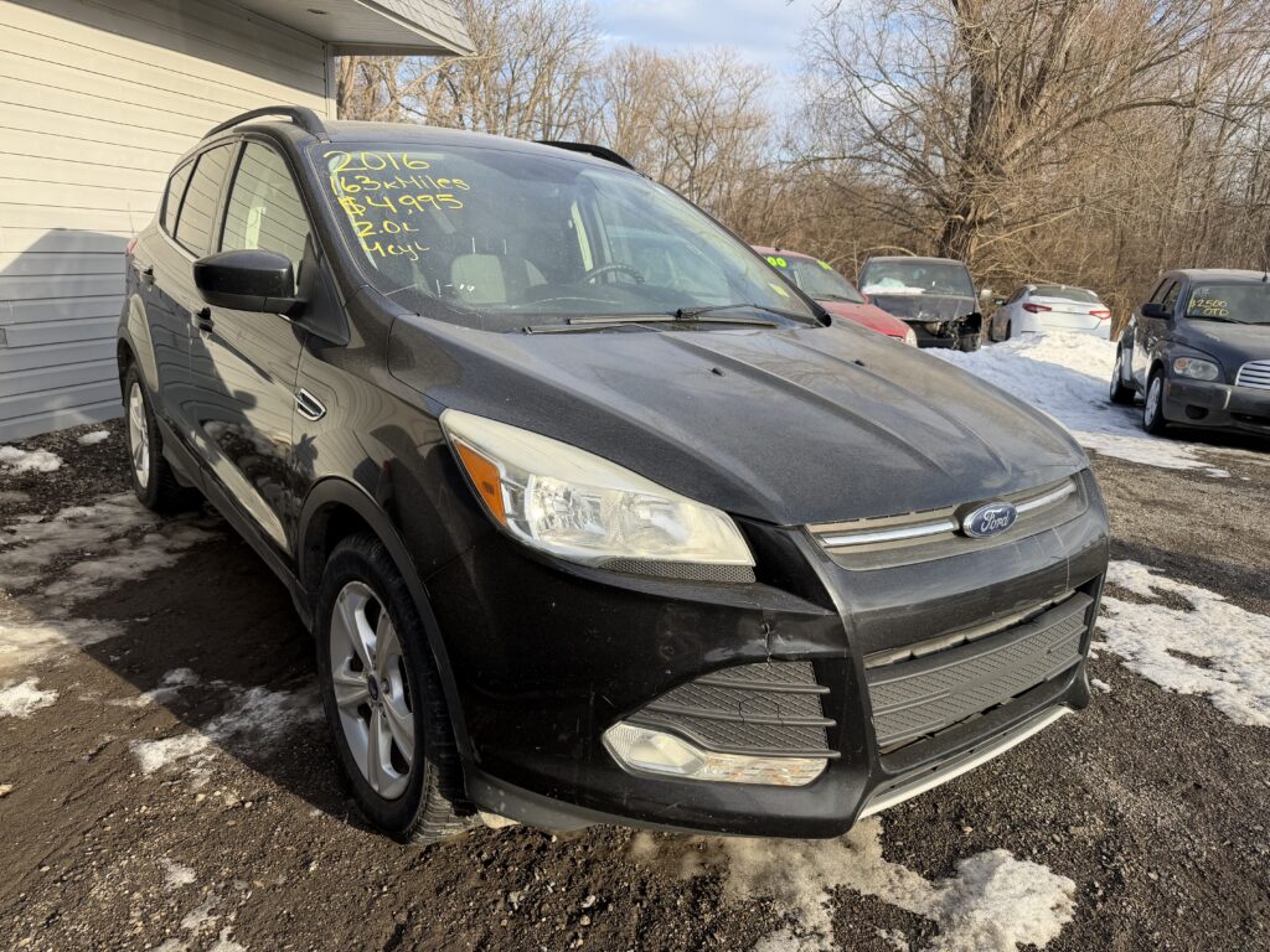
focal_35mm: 24
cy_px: 476
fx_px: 881
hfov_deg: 71.6
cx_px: 635
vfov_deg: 56.8
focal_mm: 6.76
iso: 80
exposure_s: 1/1314
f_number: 1.78
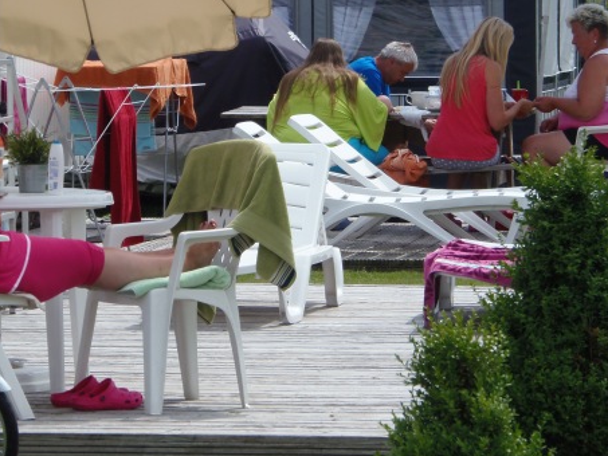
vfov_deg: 5.7
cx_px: 362
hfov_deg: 7.6
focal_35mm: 260
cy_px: 145
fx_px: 4568
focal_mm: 34
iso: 64
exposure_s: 1/500
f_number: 4.9
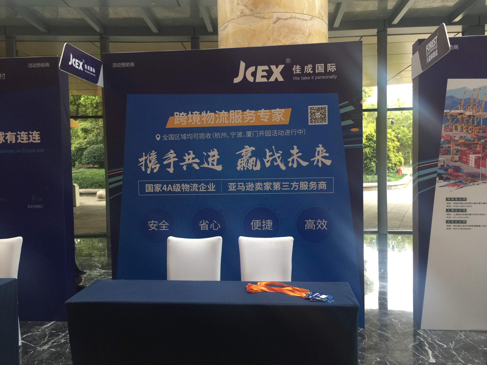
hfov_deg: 61.7
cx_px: 244
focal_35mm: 29
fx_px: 408
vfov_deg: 48.2
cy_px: 182
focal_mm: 4.15
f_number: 2.2
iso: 50
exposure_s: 1/17
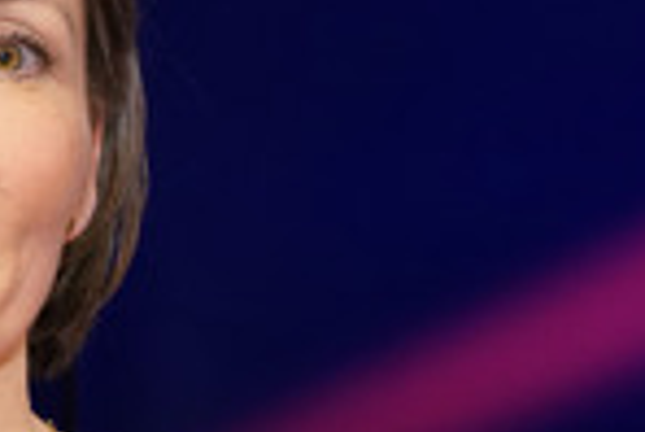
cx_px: -76
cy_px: 319
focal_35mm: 137
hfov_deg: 14.6
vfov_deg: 10.0
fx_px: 2457
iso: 2000
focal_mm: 45
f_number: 5.6
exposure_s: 1/125
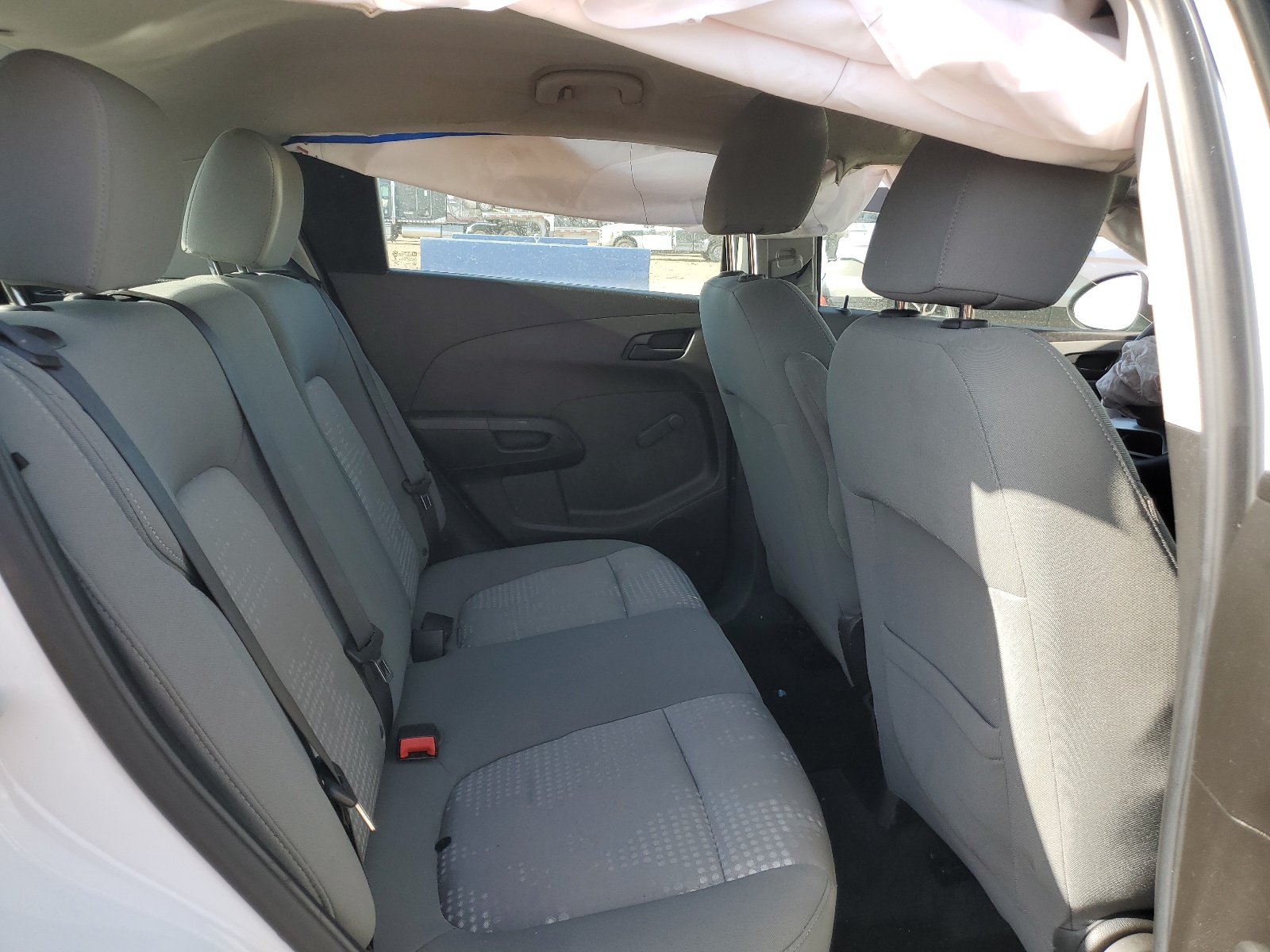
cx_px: 635
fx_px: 954
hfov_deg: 67.3
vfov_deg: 53.1
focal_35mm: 26
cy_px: 476
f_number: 1.5
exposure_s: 1/455
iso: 50
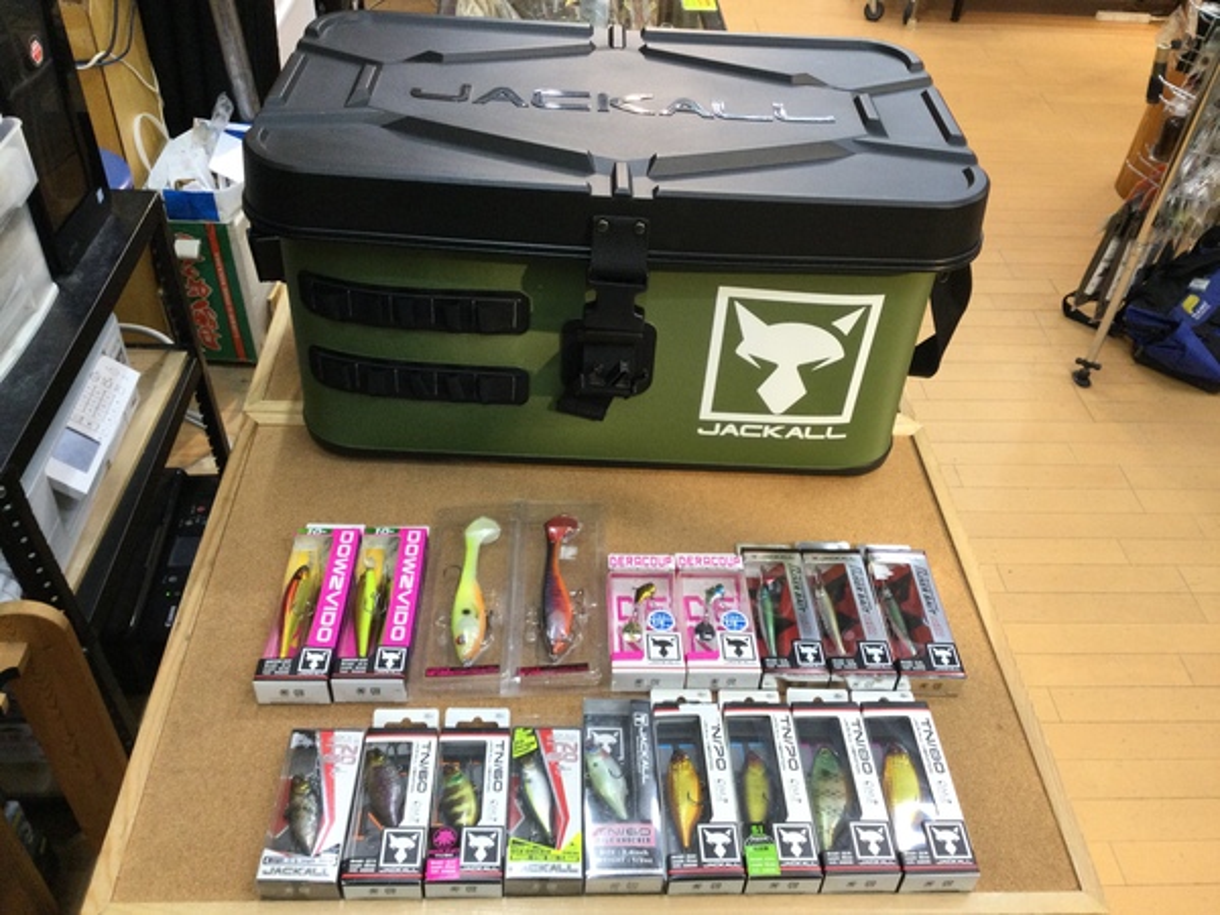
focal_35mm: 31
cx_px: 610
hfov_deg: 58.4
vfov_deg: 45.4
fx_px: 1093
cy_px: 458
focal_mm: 3.3
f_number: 2.4
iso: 40
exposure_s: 1/30
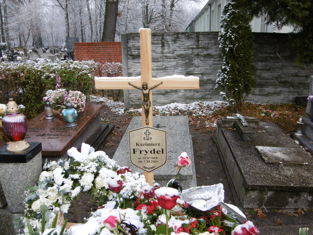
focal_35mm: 32
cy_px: 118
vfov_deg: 44.2
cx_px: 156
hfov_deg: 56.8
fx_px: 289
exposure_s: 1/100
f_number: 3.5
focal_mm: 5.8
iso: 100
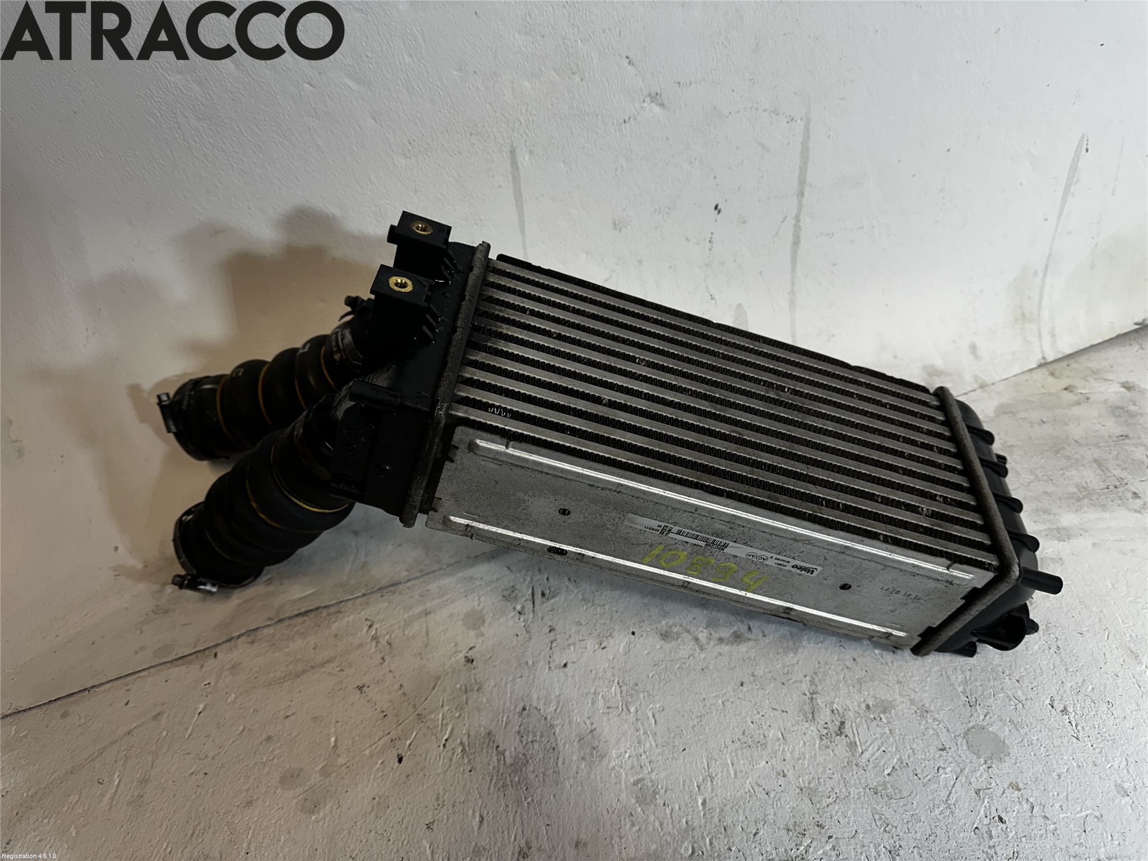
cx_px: 574
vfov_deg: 56.8
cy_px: 430
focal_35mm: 24
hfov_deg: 71.6
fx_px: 796
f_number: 1.78
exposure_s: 1/100
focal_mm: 6.86
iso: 64
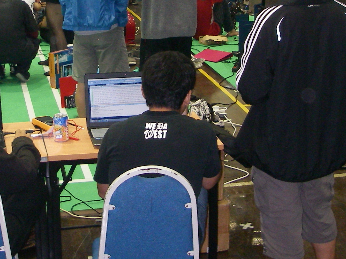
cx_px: 102
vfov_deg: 18.2
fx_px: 799
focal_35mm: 80
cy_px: 36
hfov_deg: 24.2
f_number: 3.3
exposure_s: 1/40
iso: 320
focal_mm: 6.3
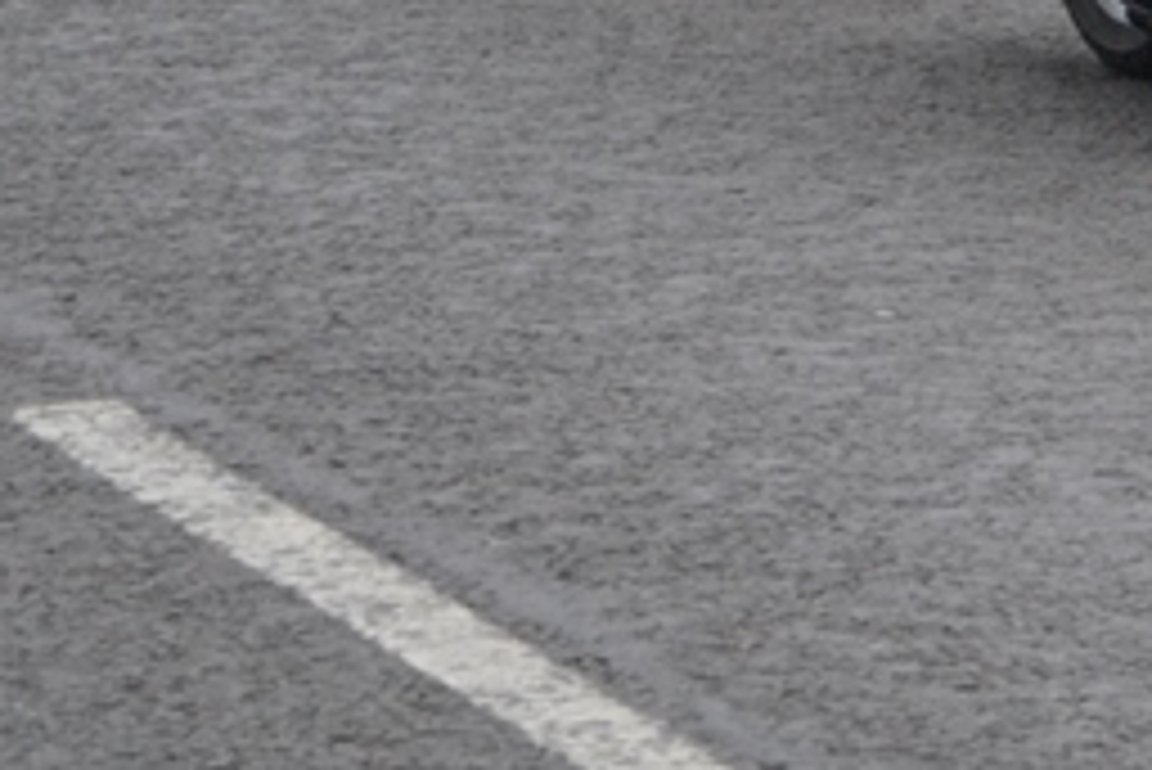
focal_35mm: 372
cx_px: 1894
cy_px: -565
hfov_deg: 5.5
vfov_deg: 3.7
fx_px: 11910
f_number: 5.6
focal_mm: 62
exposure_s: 1/125
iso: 250
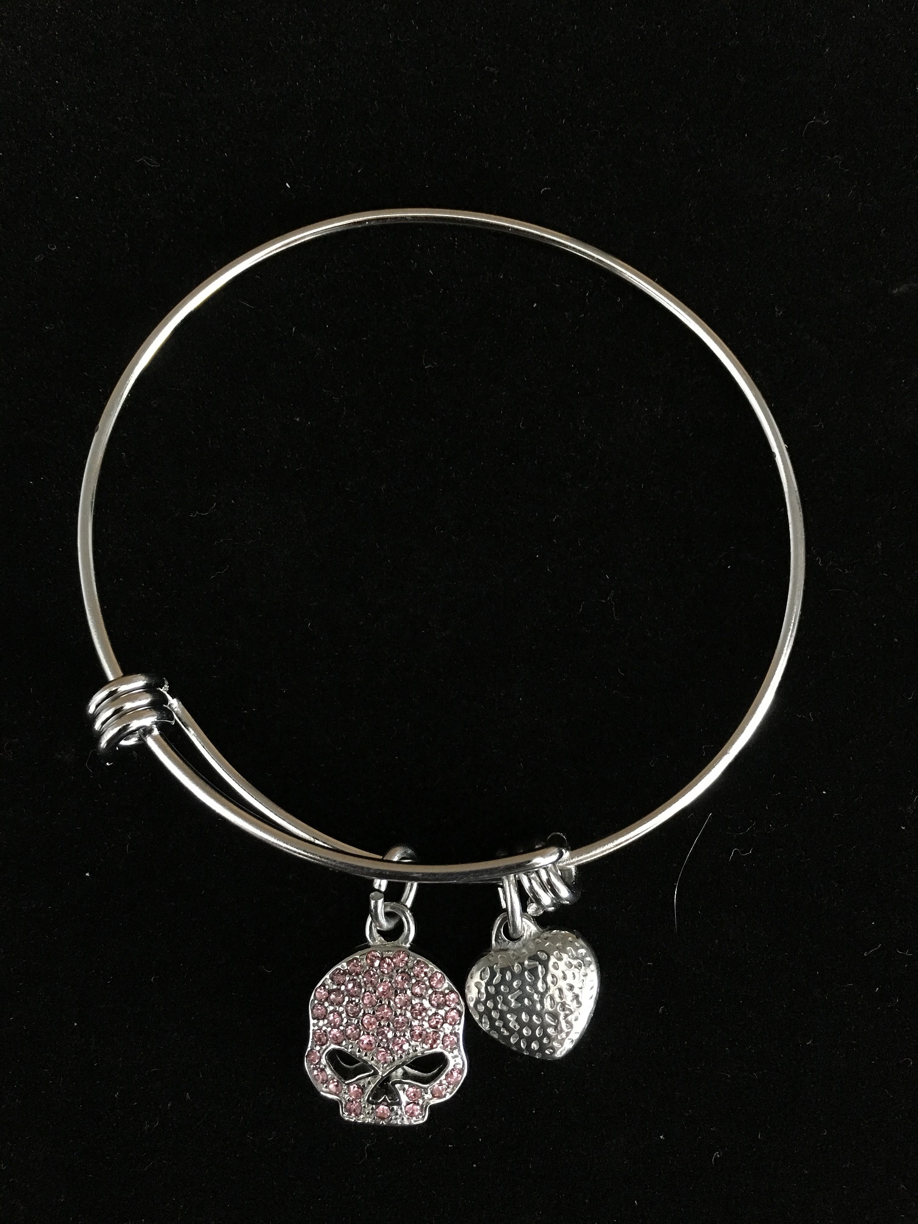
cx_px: 459
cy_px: 612
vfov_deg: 61.7
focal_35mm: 29
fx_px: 1025
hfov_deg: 48.2
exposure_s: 1/30
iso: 160
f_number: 2.2
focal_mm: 4.15
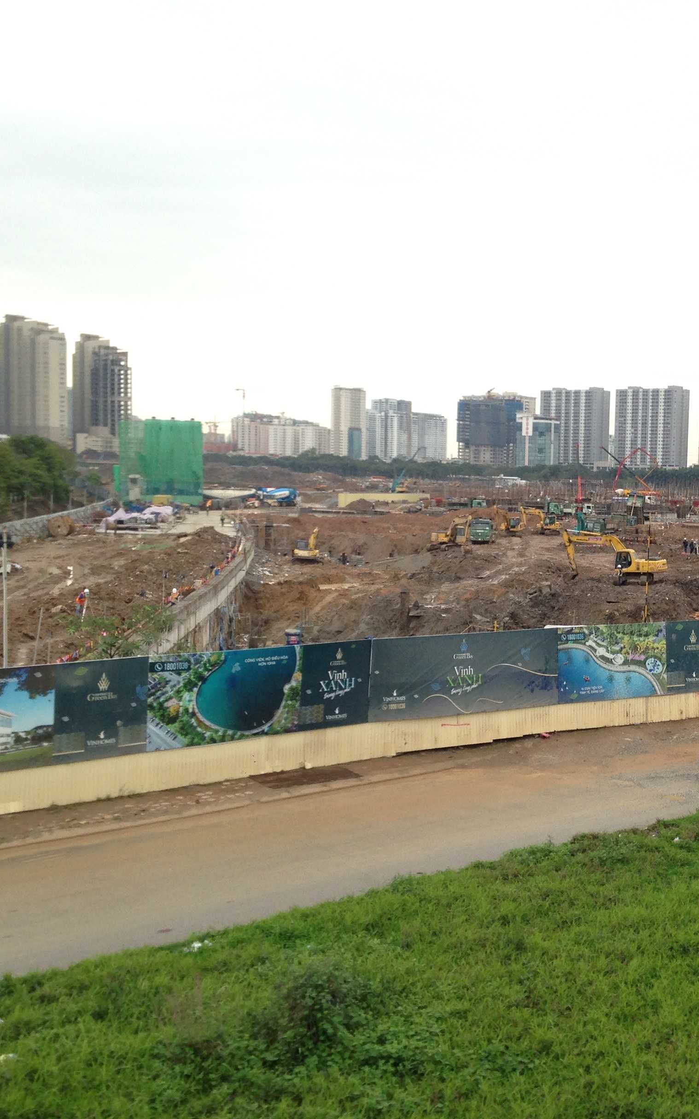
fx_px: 1433
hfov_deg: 26.9
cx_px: 560
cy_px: 563
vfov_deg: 42.6
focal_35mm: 47
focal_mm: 4.12
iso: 80
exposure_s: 1/120
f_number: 2.4
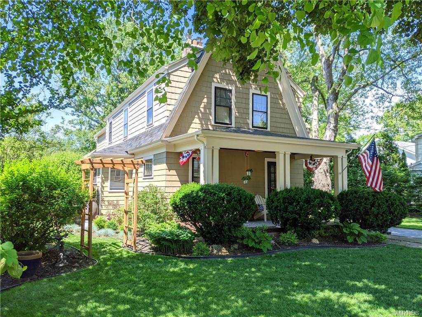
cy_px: 158
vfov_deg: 51.4
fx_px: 329
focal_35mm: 27
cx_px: 211
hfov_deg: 65.3
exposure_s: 1/809
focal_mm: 4.44
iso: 53
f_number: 1.8
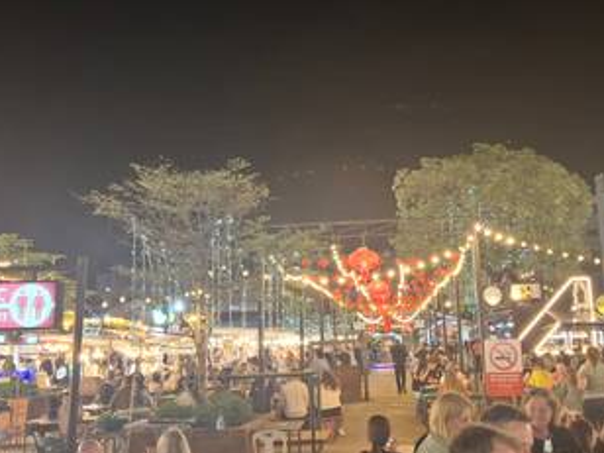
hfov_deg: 47.8
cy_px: 226
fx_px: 680
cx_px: 333
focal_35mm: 39
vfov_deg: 36.8
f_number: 1.8
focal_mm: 4.69
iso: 250
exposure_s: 1/33
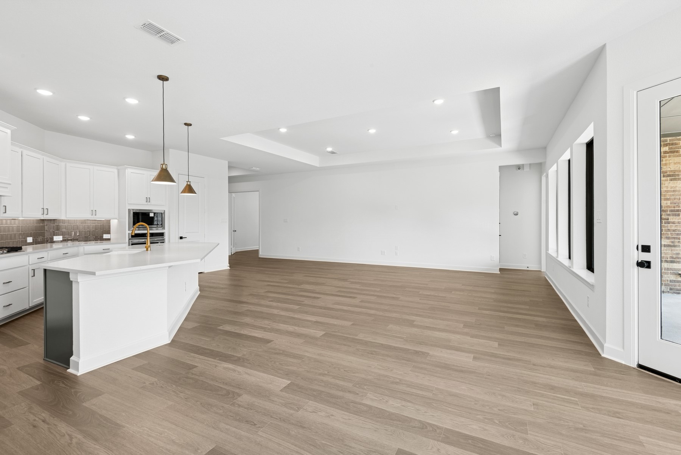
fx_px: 303
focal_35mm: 16
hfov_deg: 96.7
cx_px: 340
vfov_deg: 73.8
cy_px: 228
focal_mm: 16
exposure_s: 1/5
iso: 160
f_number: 9
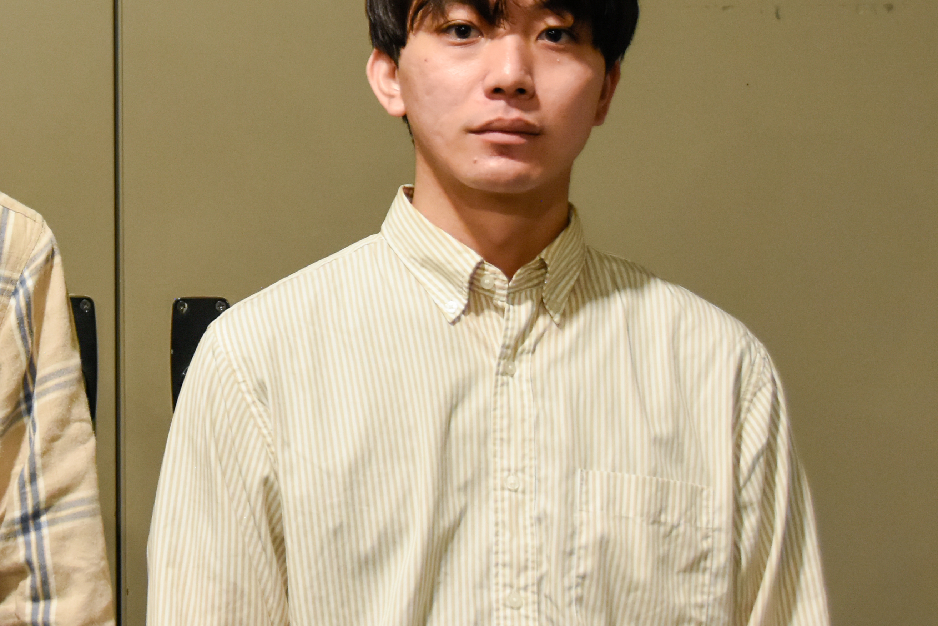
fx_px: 2814
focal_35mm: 108
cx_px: 109
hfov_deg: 18.6
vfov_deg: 12.6
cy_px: 136
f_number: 4
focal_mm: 32
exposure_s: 1/100
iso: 2000
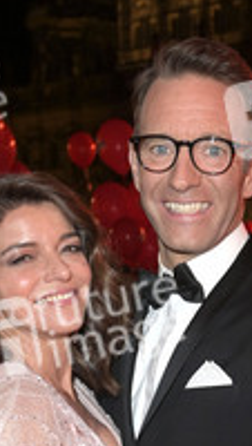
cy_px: 442
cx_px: 136
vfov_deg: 28.0
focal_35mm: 71
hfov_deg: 17.0
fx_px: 841
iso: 800
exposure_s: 1/50
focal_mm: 34
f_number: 4.5
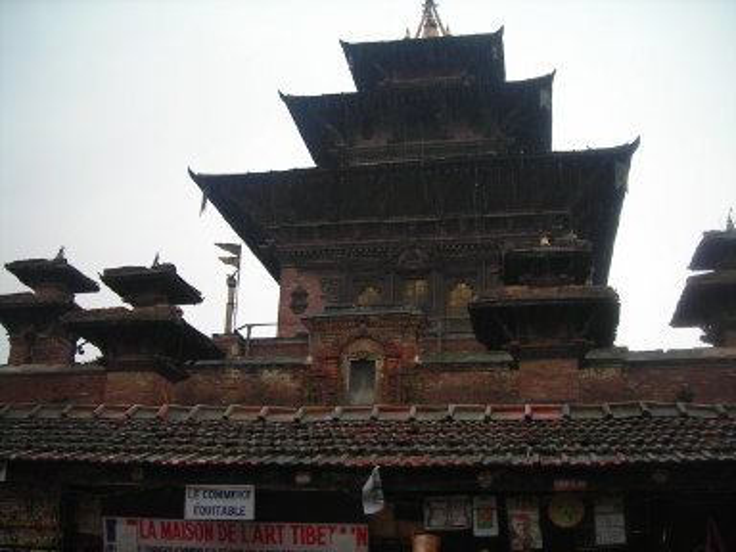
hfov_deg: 49.0
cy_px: 276
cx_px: 368
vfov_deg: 37.7
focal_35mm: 38
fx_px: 808
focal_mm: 6.3
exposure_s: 1/103
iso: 50
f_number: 3.2
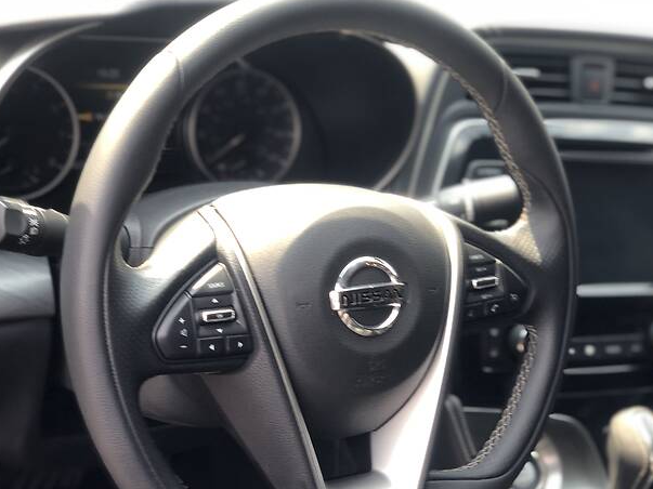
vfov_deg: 21.3
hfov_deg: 28.2
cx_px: 322
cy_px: 286
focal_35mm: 69
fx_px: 1301
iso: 25
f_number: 2.4
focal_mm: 6
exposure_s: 1/60
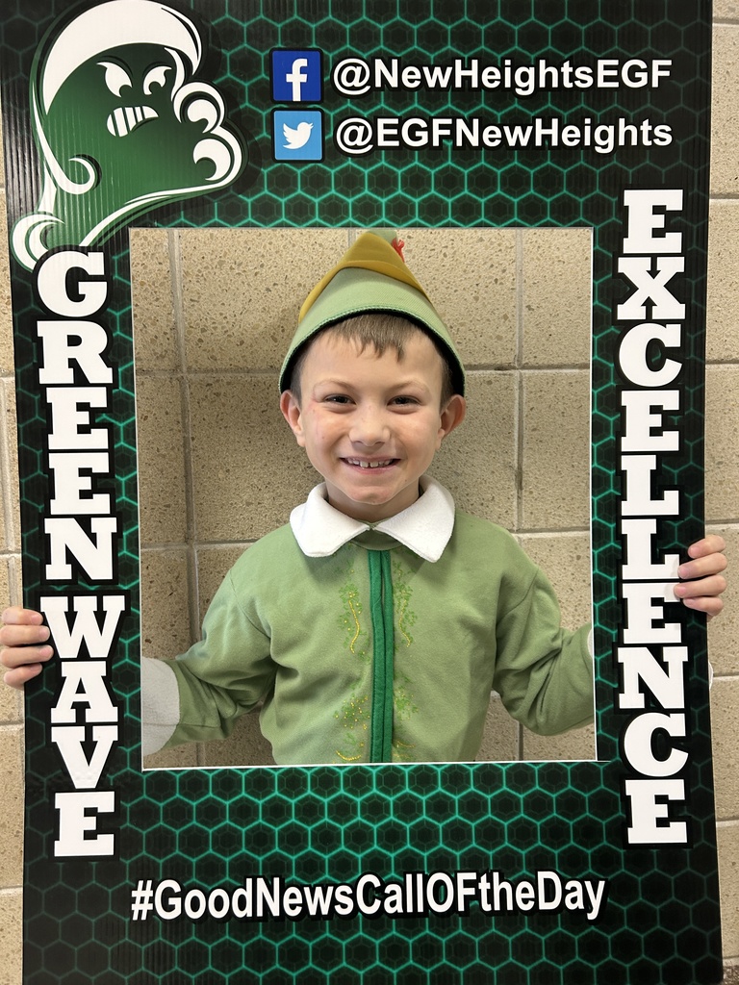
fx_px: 740
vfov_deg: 67.3
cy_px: 492
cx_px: 370
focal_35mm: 26
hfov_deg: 53.1
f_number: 1.5
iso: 160
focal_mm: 5.7
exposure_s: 1/60
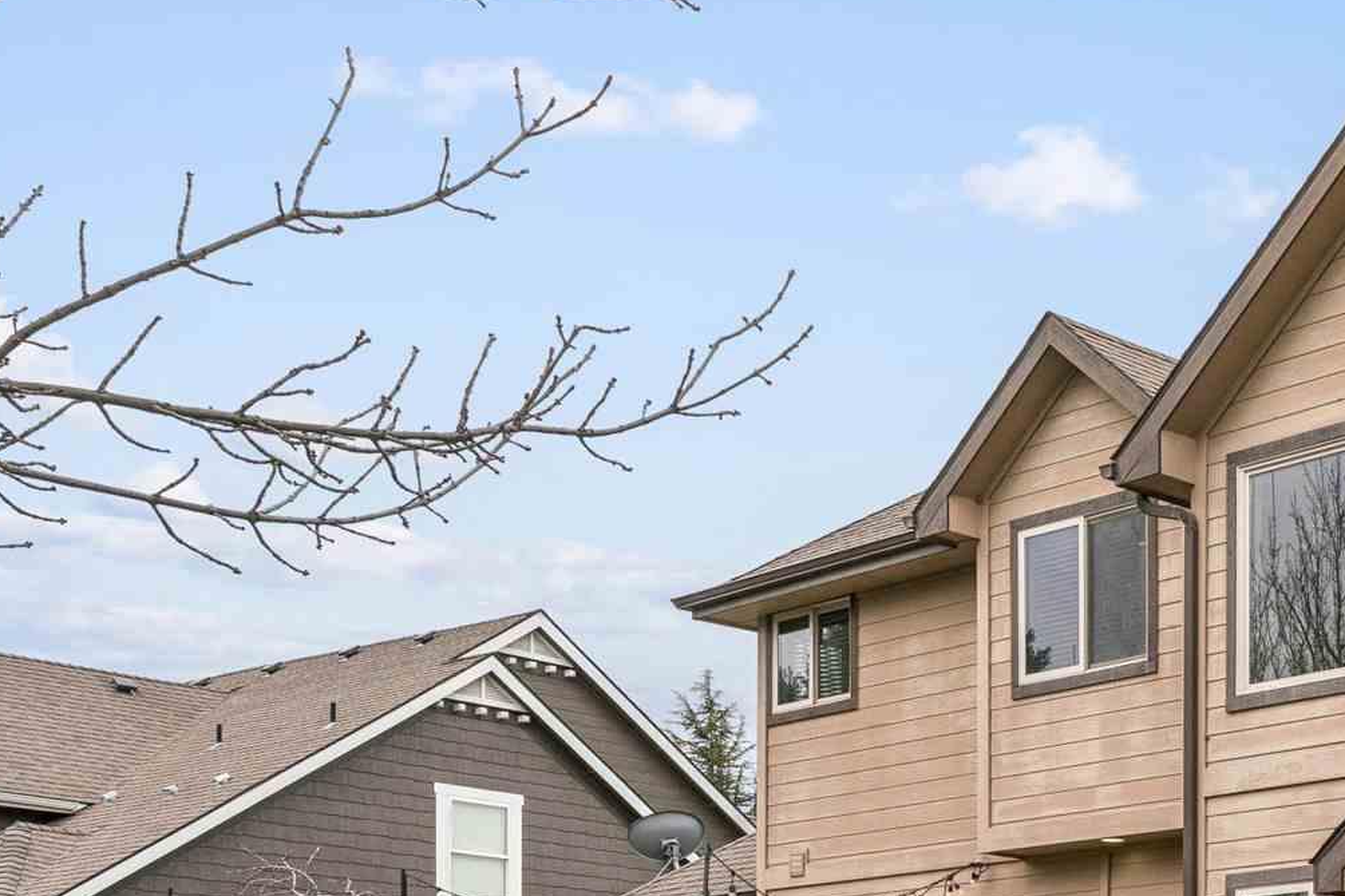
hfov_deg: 28.7
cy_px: 1158
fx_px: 2157
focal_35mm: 58
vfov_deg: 21.3
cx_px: 1720
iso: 400
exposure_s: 1/100
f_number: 13
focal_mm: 18.9
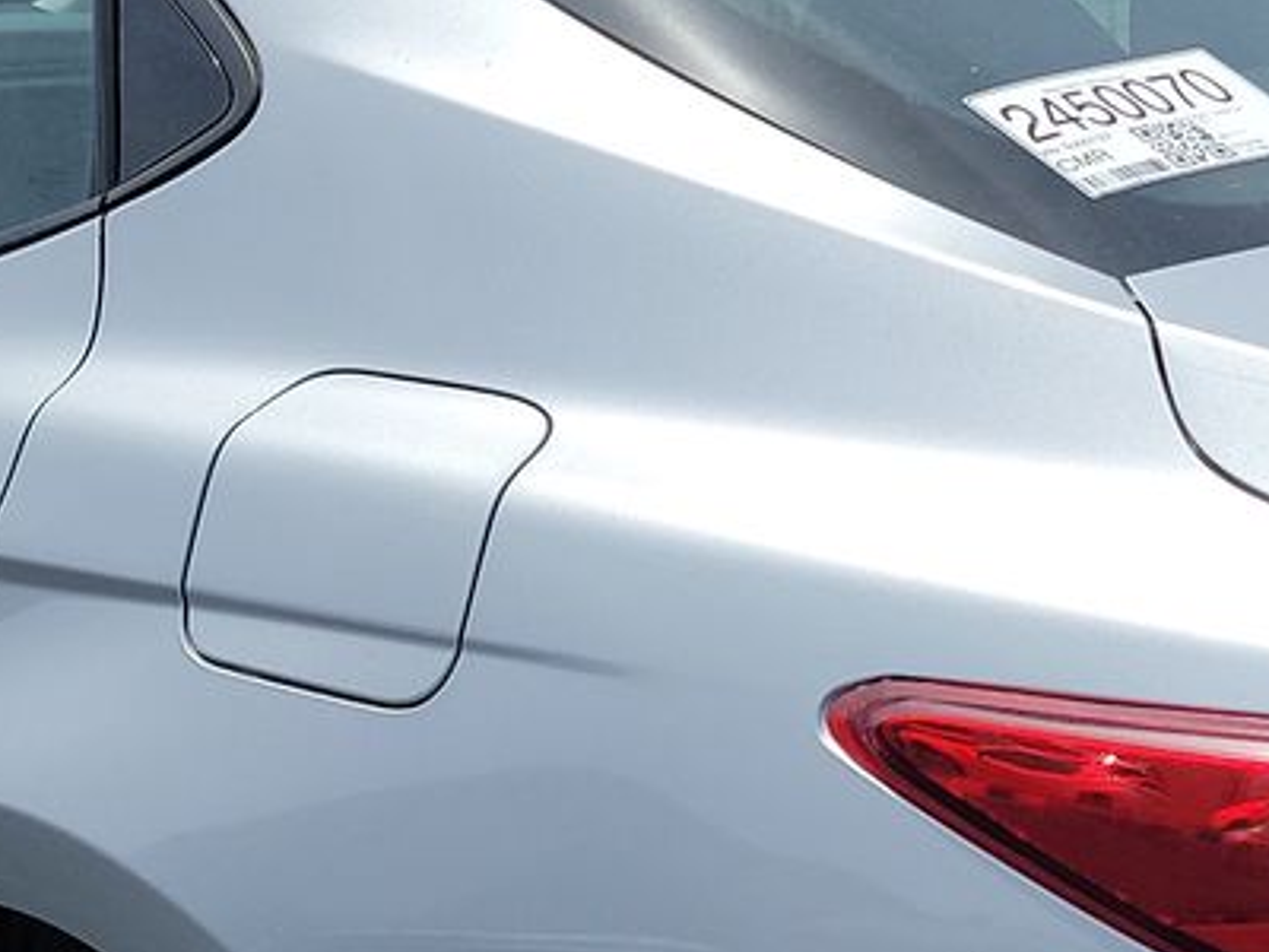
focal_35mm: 96
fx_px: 3519
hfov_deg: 20.3
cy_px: 825
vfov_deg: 15.3
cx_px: 891
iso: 50
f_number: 1.8
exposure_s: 1/1163
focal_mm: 6.7
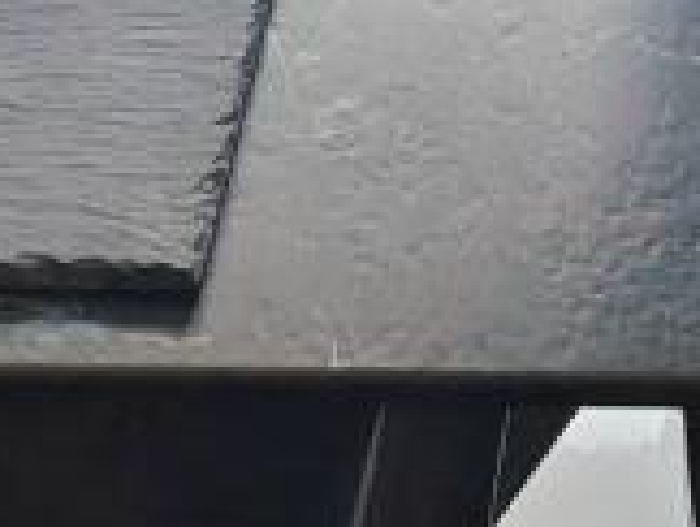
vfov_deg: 12.6
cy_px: -840
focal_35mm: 82
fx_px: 1661
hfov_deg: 23.3
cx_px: 596
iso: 160
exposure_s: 1/50
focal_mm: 1.82
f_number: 2
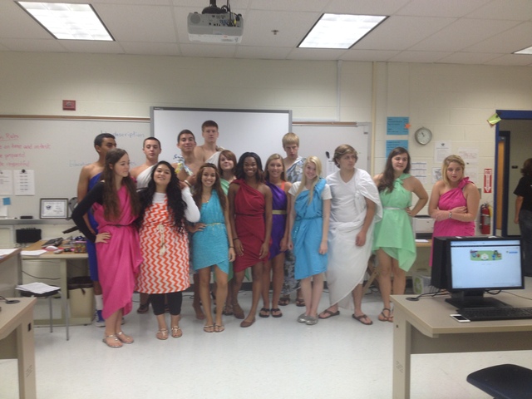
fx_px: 538
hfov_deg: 52.6
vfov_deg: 40.7
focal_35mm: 35
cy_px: 200
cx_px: 266
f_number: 2.4
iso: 64
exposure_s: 1/30
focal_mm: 4.28
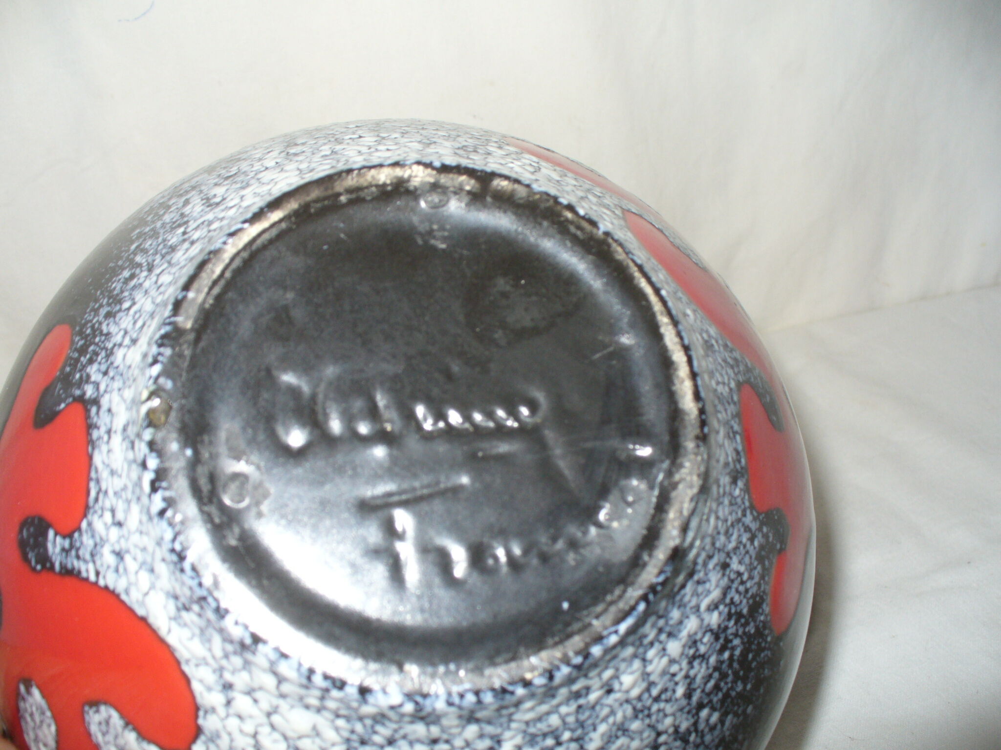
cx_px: 500
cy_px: 375
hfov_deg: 50.1
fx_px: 1070
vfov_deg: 38.7
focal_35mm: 37
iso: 100
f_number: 2.8
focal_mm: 6.1
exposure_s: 1/30
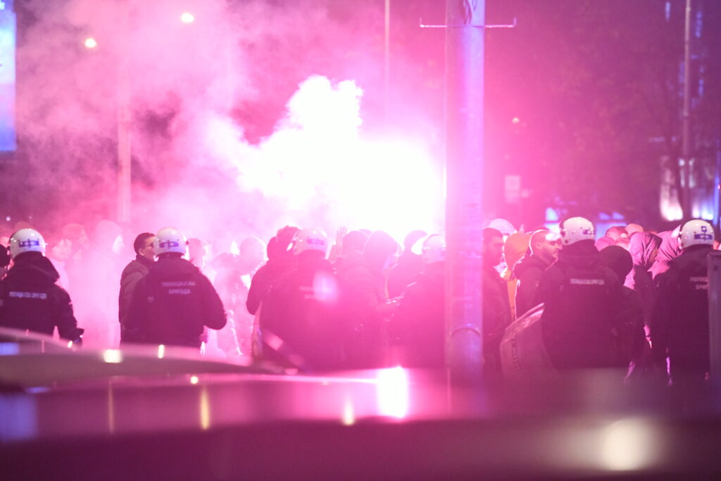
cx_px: 360
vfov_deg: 6.9
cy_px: 240
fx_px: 4006
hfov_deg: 10.3
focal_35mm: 200
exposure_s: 1/100
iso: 8000
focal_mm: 200
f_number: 4
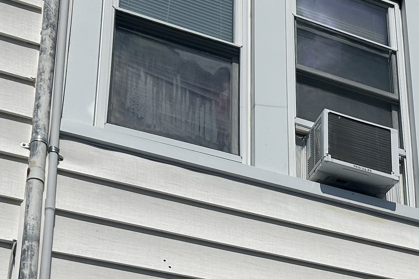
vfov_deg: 15.5
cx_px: 466
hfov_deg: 23.0
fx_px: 966
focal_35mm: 83
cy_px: 384
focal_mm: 5.7
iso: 50
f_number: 1.5
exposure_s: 1/14286
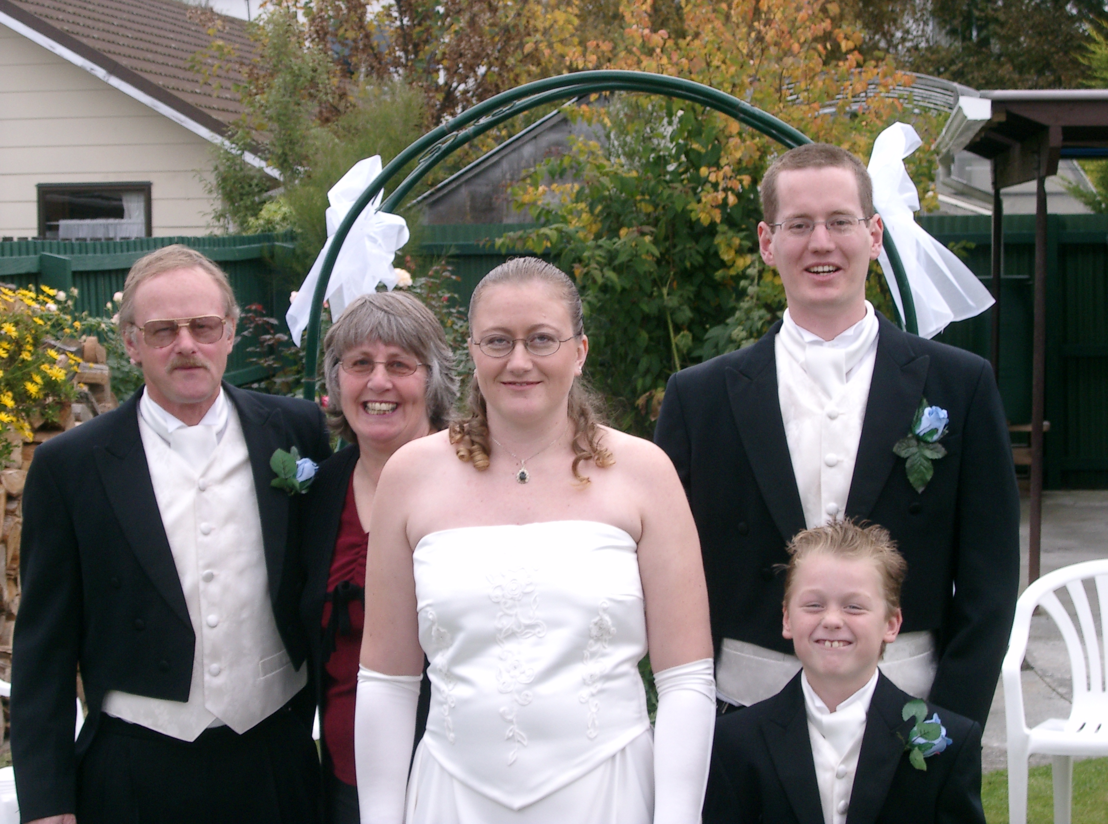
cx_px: 554
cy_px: 412
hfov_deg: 22.6
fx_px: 2775
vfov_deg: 16.9
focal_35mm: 87
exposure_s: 1/160
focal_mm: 17.7
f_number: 4.2
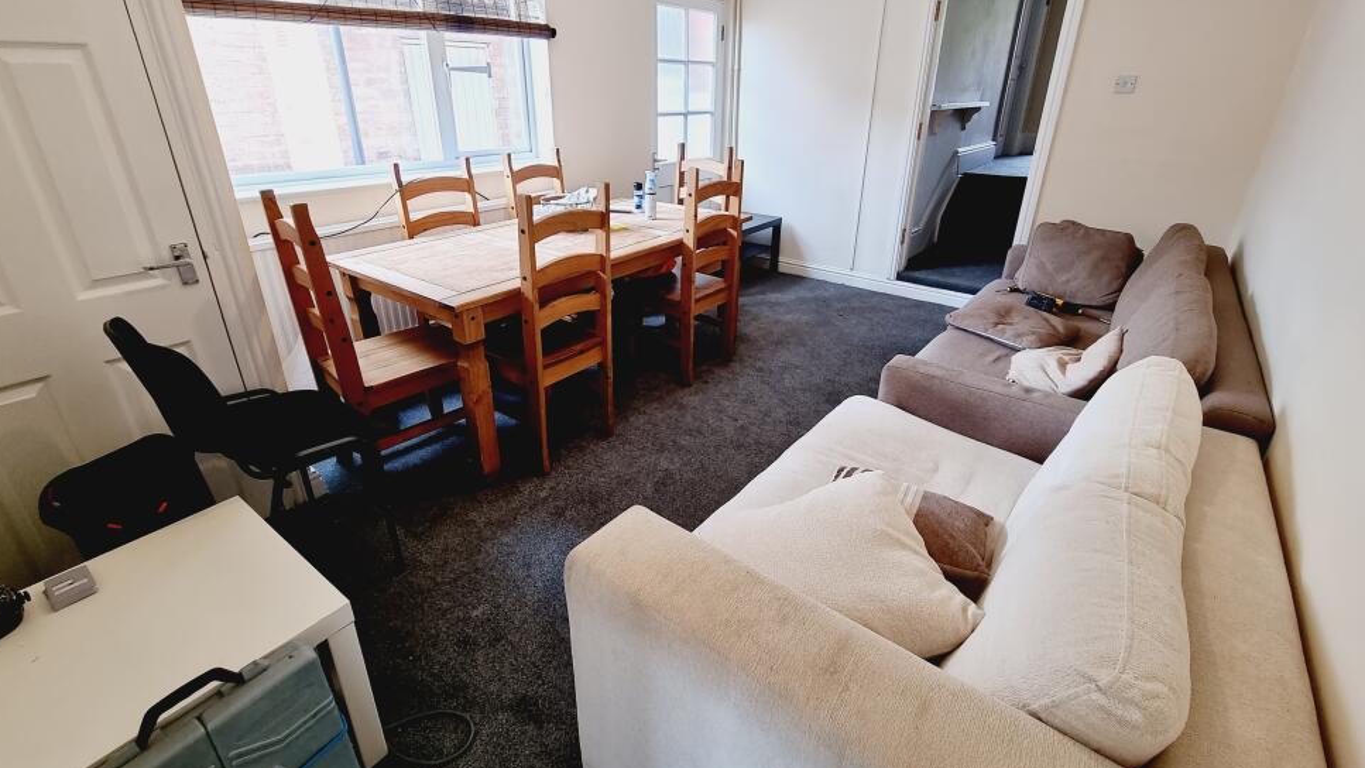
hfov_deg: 103.0
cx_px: 668
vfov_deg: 70.3
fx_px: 543
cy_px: 336
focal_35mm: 15
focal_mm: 2.2
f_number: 2.2
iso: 160
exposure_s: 1/50
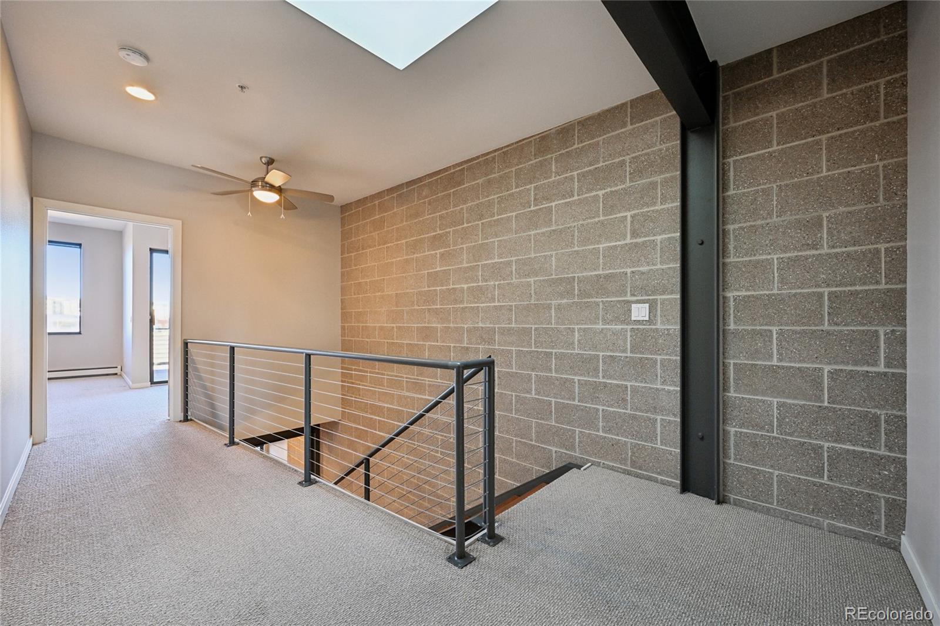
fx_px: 365
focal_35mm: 14
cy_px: 313
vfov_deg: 81.2
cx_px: 470
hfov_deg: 104.3
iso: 400
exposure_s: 1/8
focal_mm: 14
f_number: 10
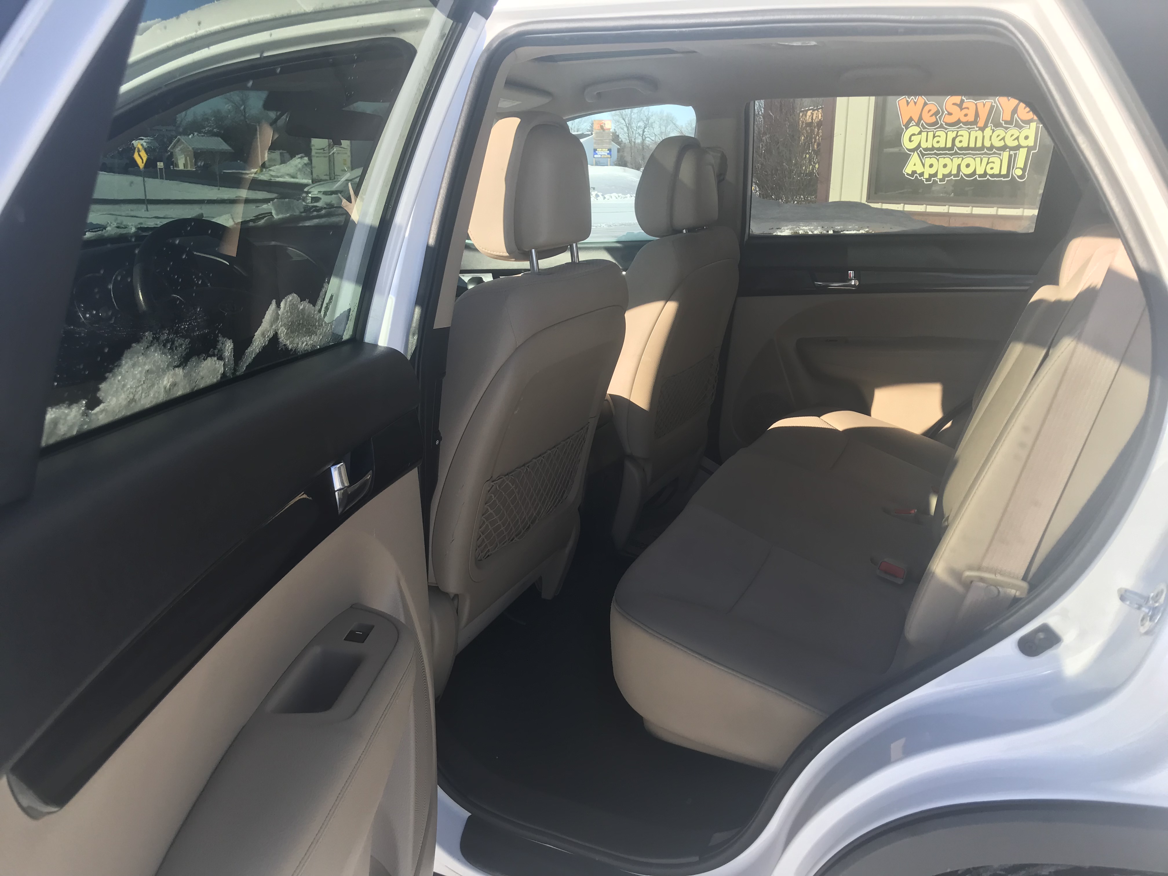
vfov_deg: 49.7
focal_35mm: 28
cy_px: 438
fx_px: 945
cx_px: 584
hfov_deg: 63.4
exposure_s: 1/694
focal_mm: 3.99
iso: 20
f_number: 1.8
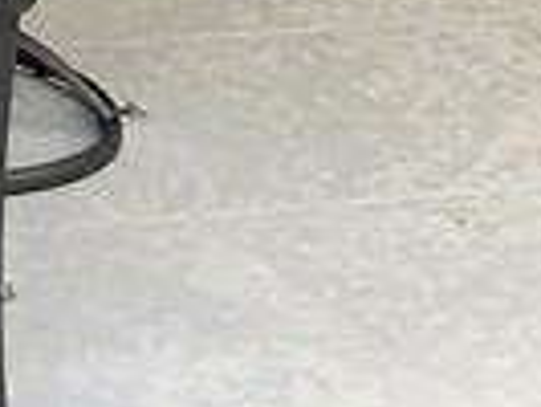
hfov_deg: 8.0
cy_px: -779
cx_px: -864
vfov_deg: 6.2
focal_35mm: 223
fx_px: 3488
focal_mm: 4.15
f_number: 2.2
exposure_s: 1/15
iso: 25
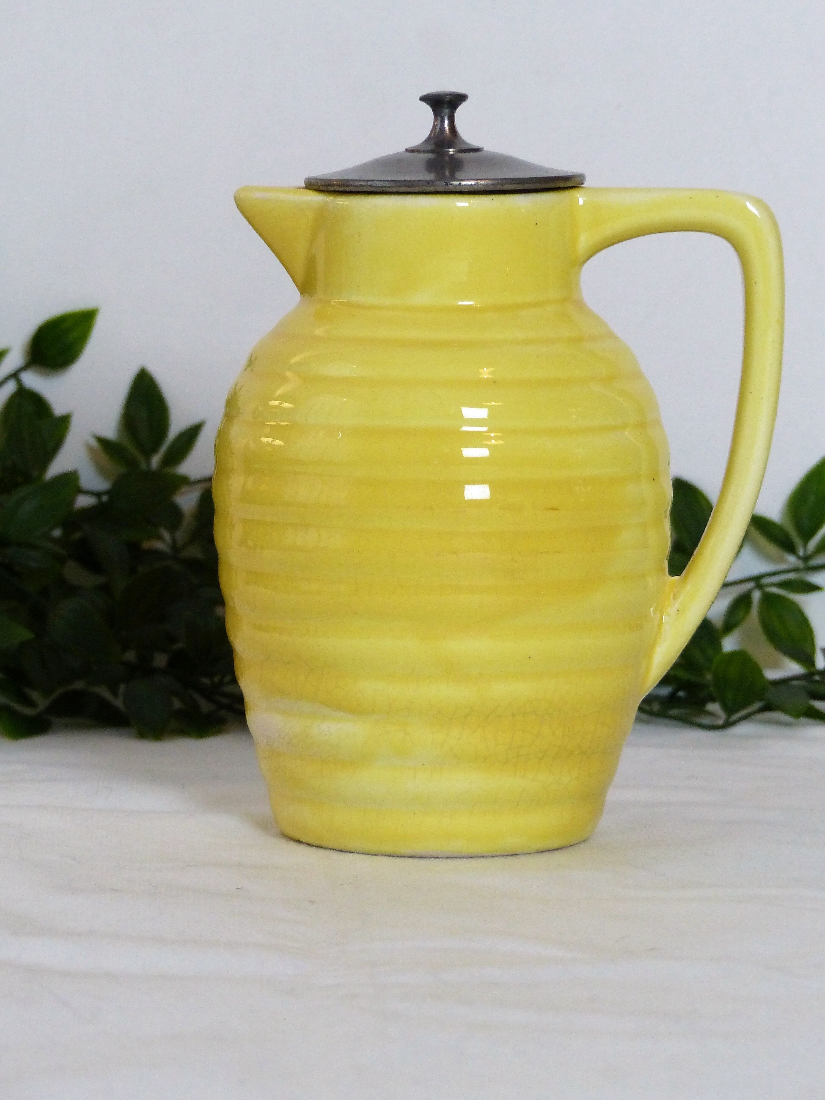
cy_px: 550
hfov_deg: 9.5
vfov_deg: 12.6
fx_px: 4989
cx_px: 412
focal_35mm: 157
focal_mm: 25.6
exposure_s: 1/80
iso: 320
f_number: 2.8
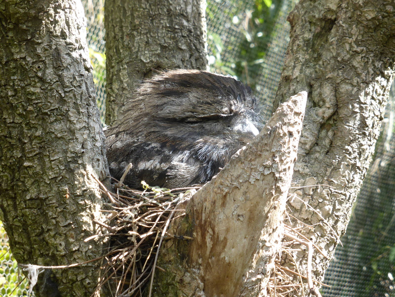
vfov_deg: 14.5
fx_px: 1164
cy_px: 148
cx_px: 198
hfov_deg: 19.3
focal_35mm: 102
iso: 125
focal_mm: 18.2
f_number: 5.3
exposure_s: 1/80
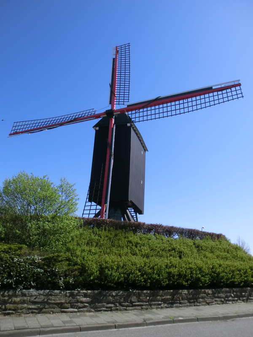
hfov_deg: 56.8
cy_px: 168
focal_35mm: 24
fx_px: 234
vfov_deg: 71.6
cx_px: 126
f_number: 3
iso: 80
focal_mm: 4.24
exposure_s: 1/1000
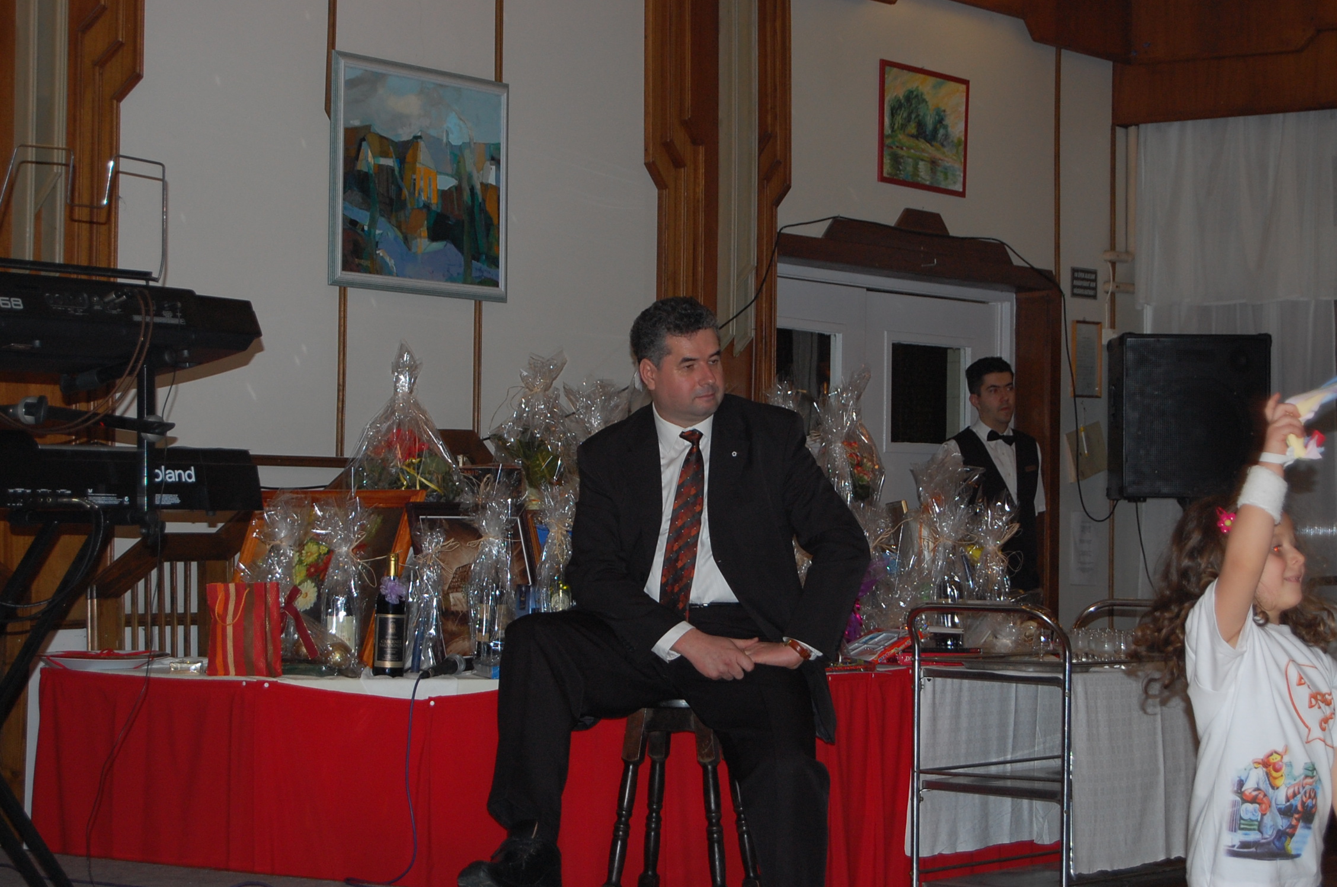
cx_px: 668
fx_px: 2892
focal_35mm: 78
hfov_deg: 26.0
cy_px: 444
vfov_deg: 17.4
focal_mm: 52
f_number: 5.6
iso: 560
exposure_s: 1/60
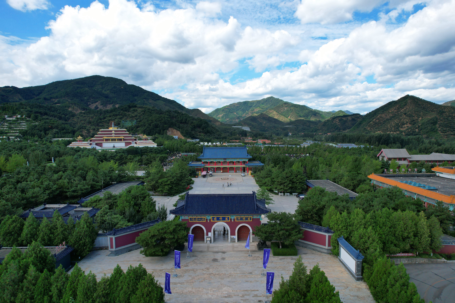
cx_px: 228
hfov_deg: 78.6
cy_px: 152
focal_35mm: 22
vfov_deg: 57.2
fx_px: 278
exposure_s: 1/1600
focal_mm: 8.38
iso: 100
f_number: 2.8
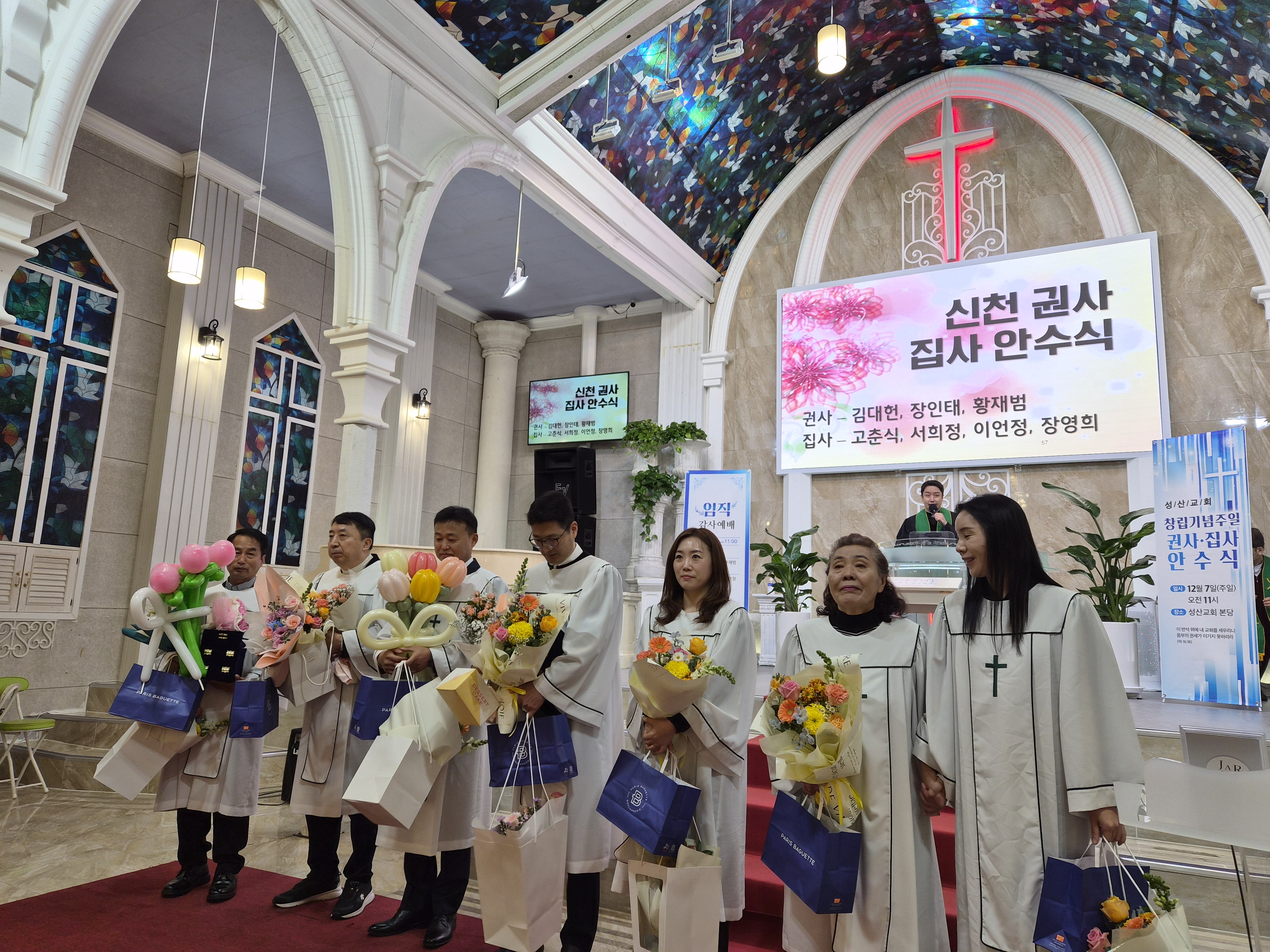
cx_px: 635
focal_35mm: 23
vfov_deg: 58.9
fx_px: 844
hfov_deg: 73.9
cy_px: 476
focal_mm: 5.4
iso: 50
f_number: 1.8
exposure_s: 1/120
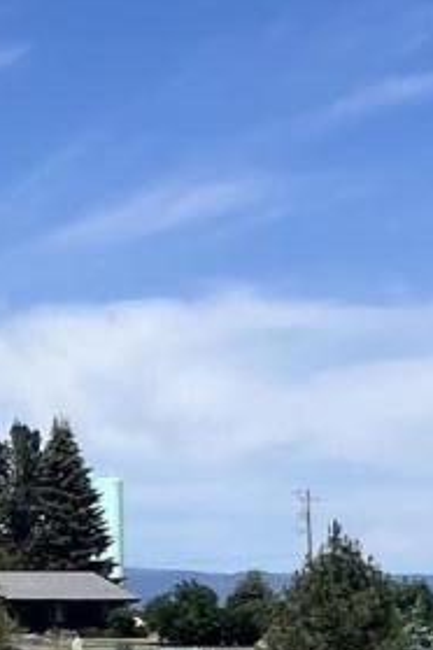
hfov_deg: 11.9
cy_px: 585
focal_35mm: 97
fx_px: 1750
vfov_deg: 20.6
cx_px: -547
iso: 32
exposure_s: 1/2320
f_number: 1.8
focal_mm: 1.57
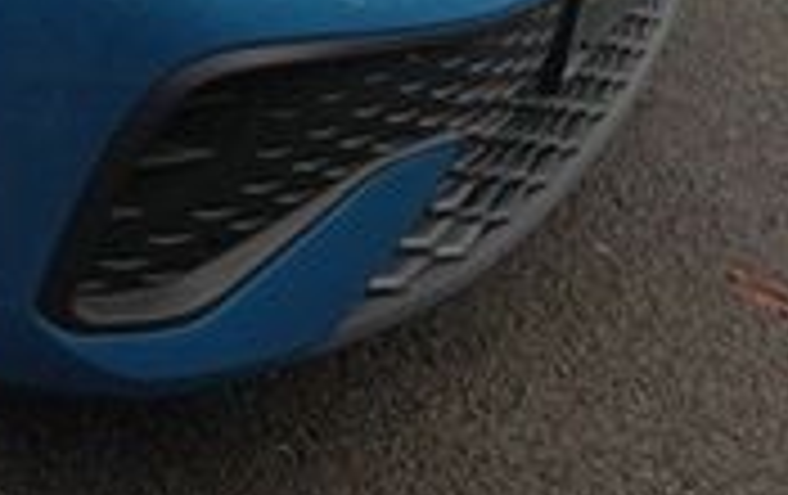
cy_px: -410
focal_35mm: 87
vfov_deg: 13.5
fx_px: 1871
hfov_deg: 20.0
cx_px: -446
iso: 70
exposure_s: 1/102
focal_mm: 5.59
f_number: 1.88
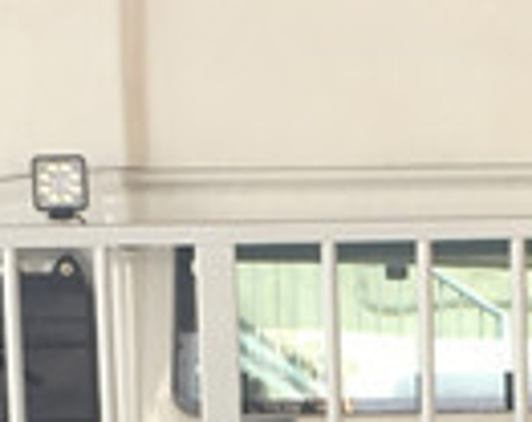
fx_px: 3312
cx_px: 495
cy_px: 1025
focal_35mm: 211
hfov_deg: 9.1
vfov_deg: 6.9
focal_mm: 4.15
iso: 25
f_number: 2.2
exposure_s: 1/33
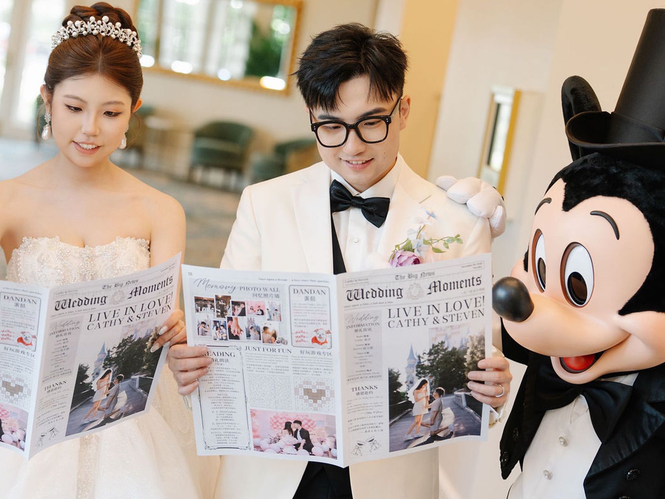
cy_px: 333
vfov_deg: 15.9
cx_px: 237
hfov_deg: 21.0
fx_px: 1786
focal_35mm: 93
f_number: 2
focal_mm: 50
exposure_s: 1/200
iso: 400
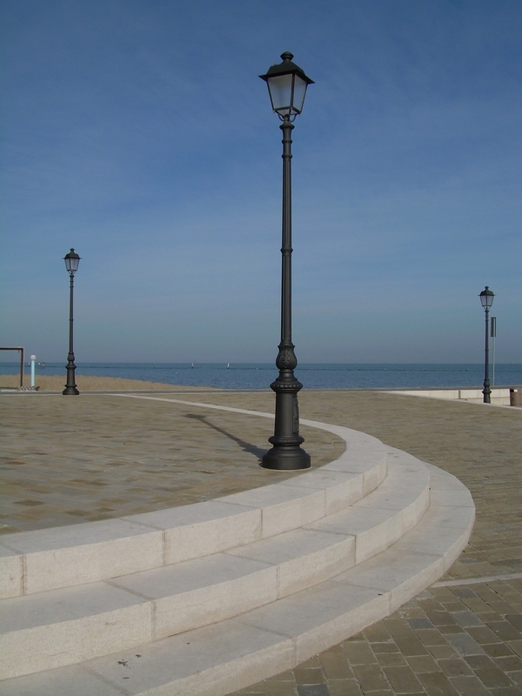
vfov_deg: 49.0
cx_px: 261
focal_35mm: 38
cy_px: 348
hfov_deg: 37.7
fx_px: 764
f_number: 4.6
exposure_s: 1/1091
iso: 50
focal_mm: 6.3
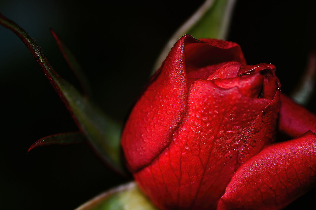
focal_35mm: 273
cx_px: 218
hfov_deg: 7.5
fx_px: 2396
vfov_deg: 5.0
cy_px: 131
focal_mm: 100
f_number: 8
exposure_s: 1/320
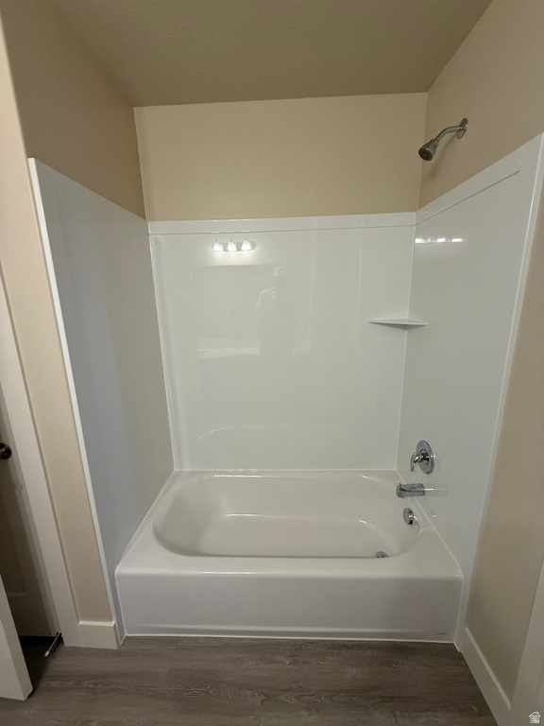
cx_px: 272
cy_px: 363
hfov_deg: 85.7
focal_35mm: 14
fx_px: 293
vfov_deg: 102.1
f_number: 2.2
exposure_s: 1/120
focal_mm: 2.22
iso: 320
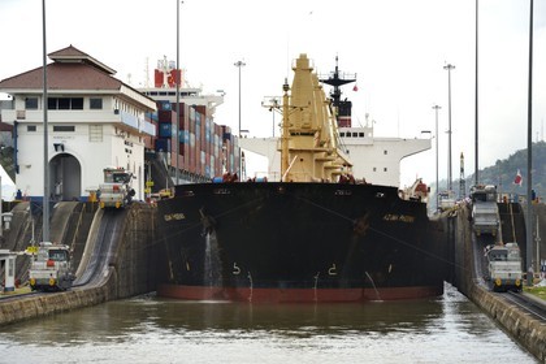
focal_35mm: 150
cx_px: 273
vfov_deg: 9.1
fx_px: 2275
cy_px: 182
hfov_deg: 13.7
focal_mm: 150
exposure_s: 1/250
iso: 400
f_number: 10
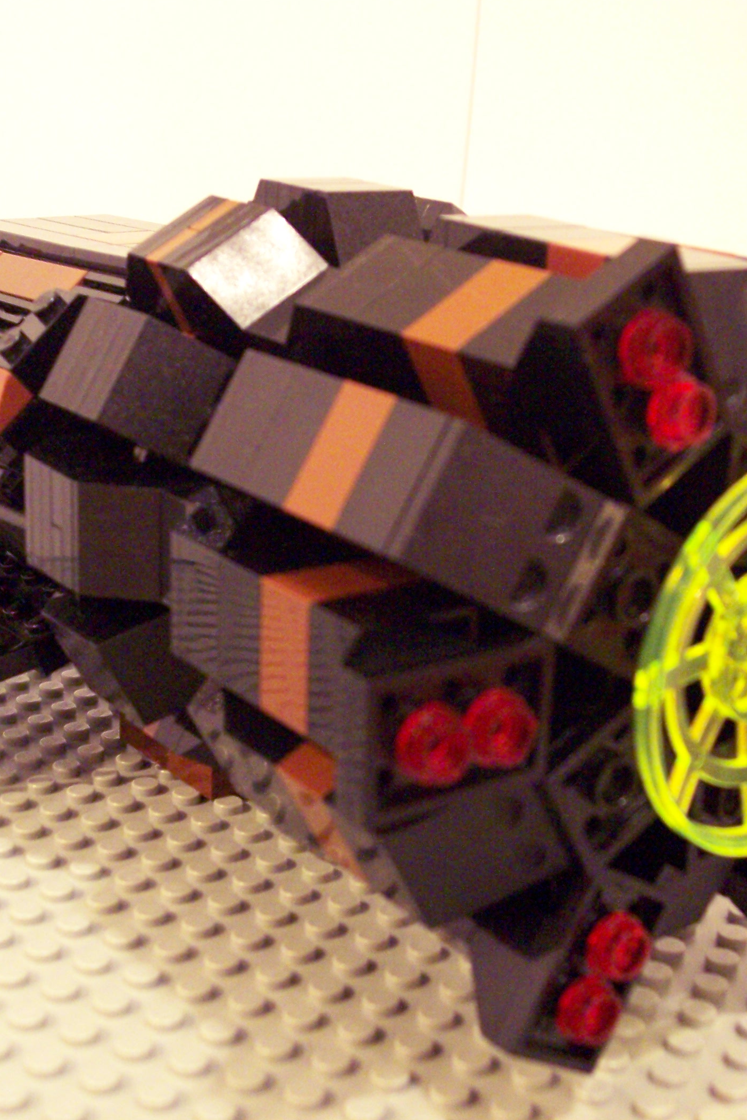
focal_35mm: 55
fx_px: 1712
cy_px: 554
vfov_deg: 36.2
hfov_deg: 24.6
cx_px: 425
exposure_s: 1
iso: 400
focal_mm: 8
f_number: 3.4
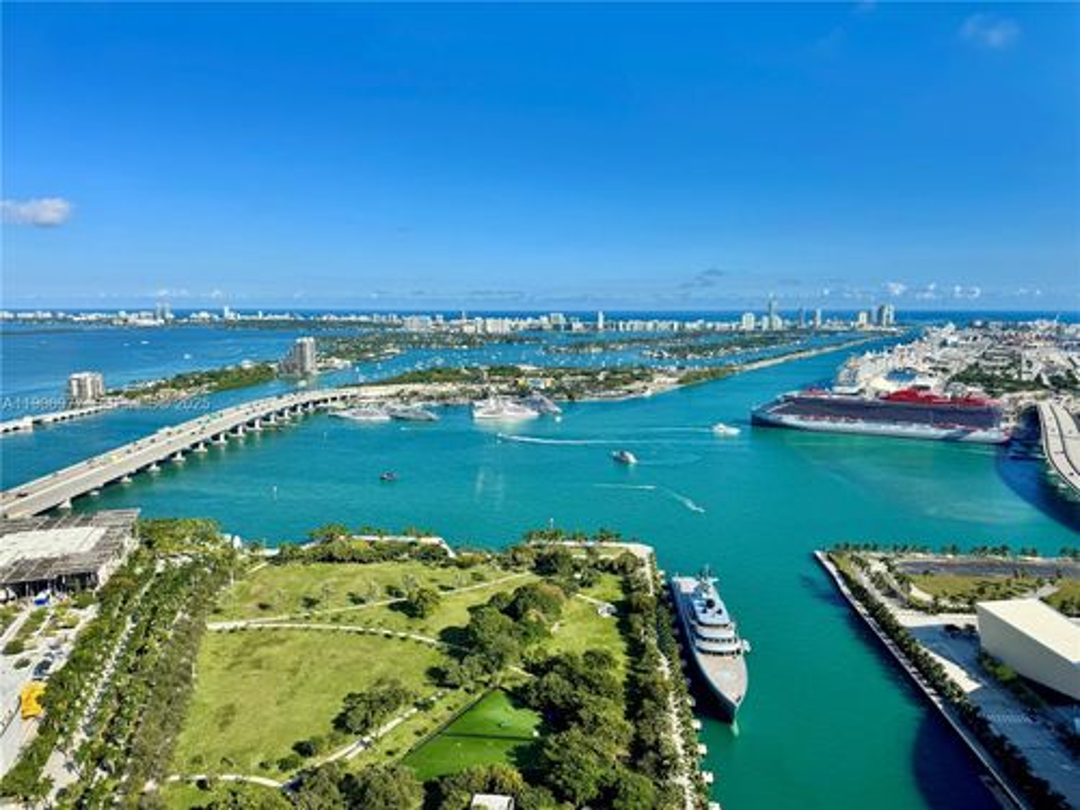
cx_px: 540
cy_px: 405
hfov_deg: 71.6
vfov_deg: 56.8
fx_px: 749
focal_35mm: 24
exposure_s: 1/5814
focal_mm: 6.76
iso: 80
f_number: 1.78
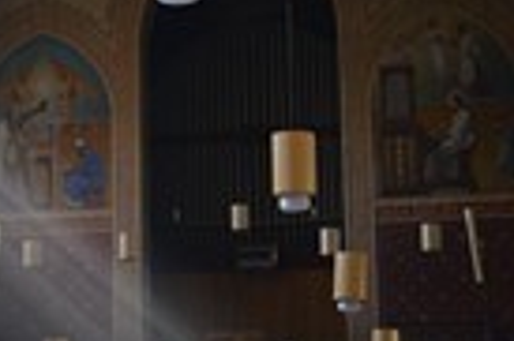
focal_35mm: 145
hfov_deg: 13.5
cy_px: 64
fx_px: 2068
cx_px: -218
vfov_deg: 9.4
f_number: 3.5
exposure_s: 1/60
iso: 400
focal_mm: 22
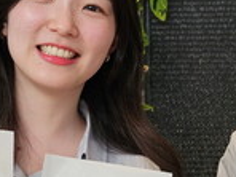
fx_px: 634
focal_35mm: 93
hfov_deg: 21.0
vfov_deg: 15.8
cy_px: 136
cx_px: 167
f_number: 1.7
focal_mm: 6.3
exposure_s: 1/120
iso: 80
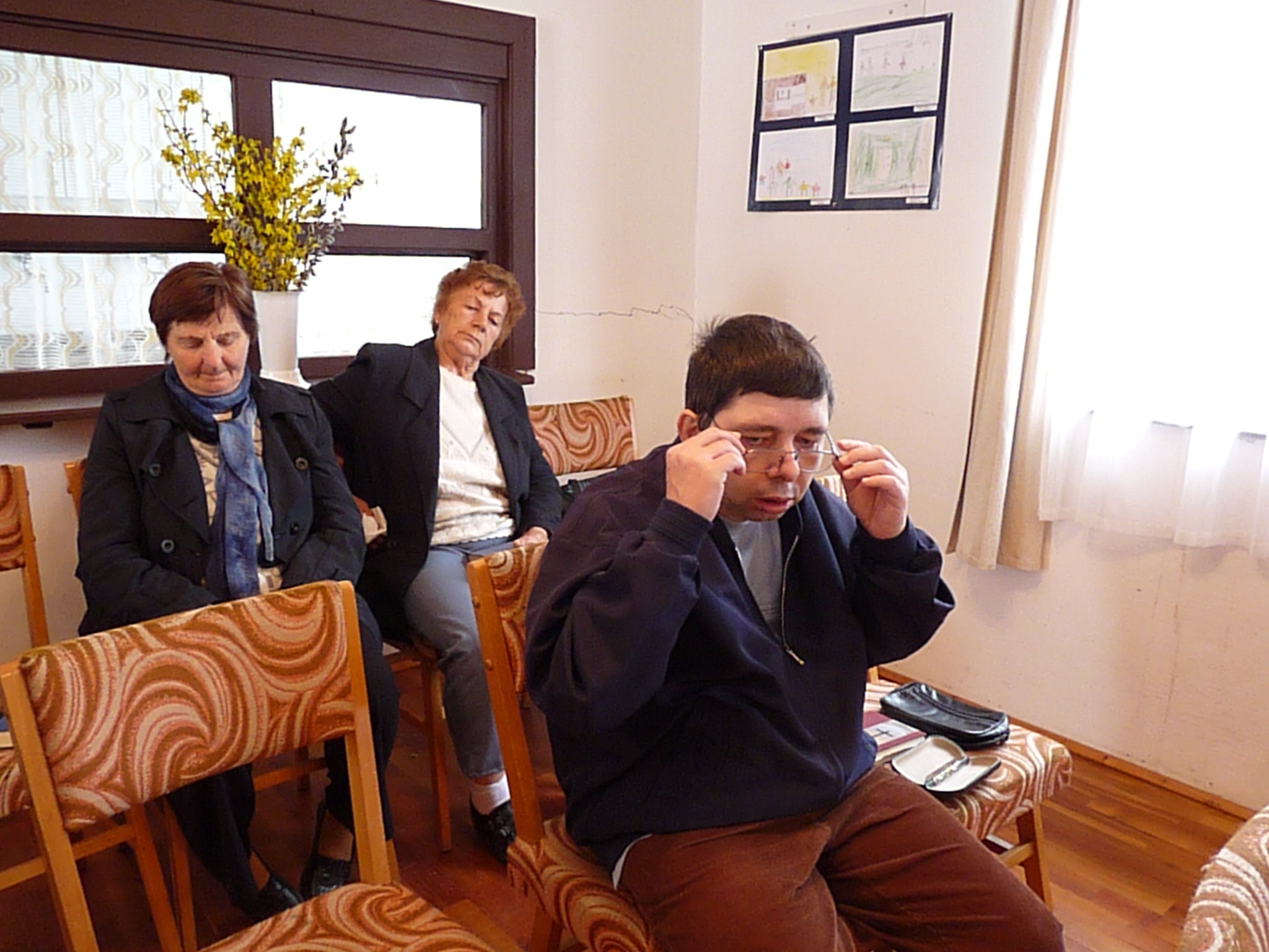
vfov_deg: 51.4
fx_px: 990
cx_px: 634
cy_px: 476
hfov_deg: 65.3
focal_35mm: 27
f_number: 2.8
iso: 800
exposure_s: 1/60
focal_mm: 4.8
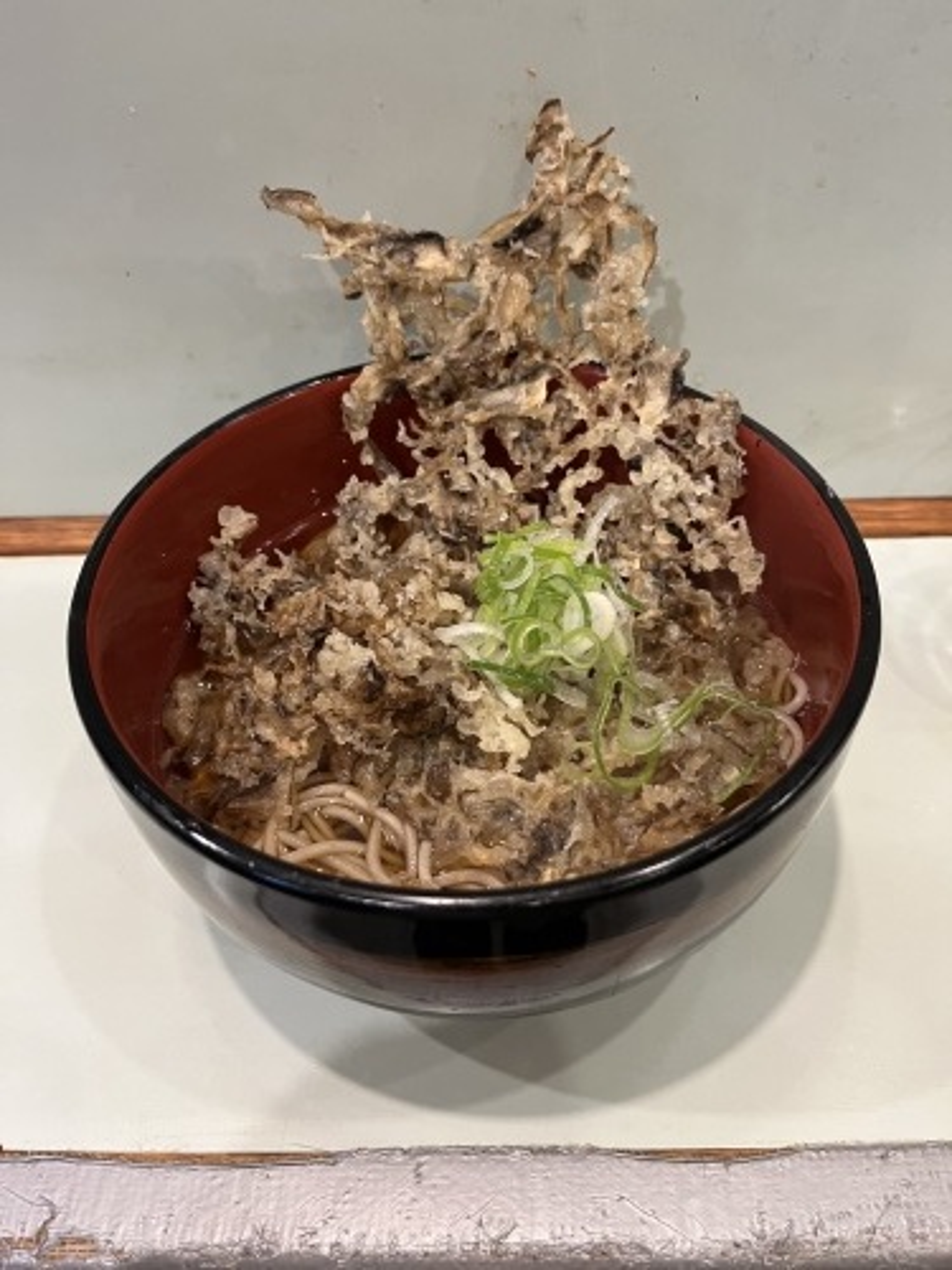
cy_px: 635
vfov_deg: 67.3
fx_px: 953
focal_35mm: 26
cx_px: 476
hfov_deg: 53.1
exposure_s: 1/50
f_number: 1.6
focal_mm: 5.1
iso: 250
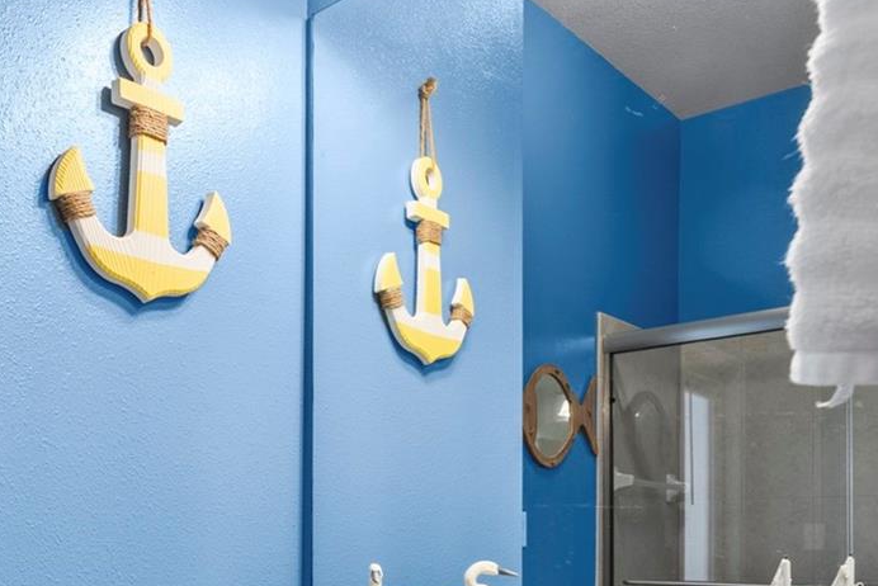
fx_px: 903
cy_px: 543
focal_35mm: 37
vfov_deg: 33.8
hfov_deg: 47.5
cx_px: 117
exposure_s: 1
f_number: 9
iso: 320
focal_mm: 16
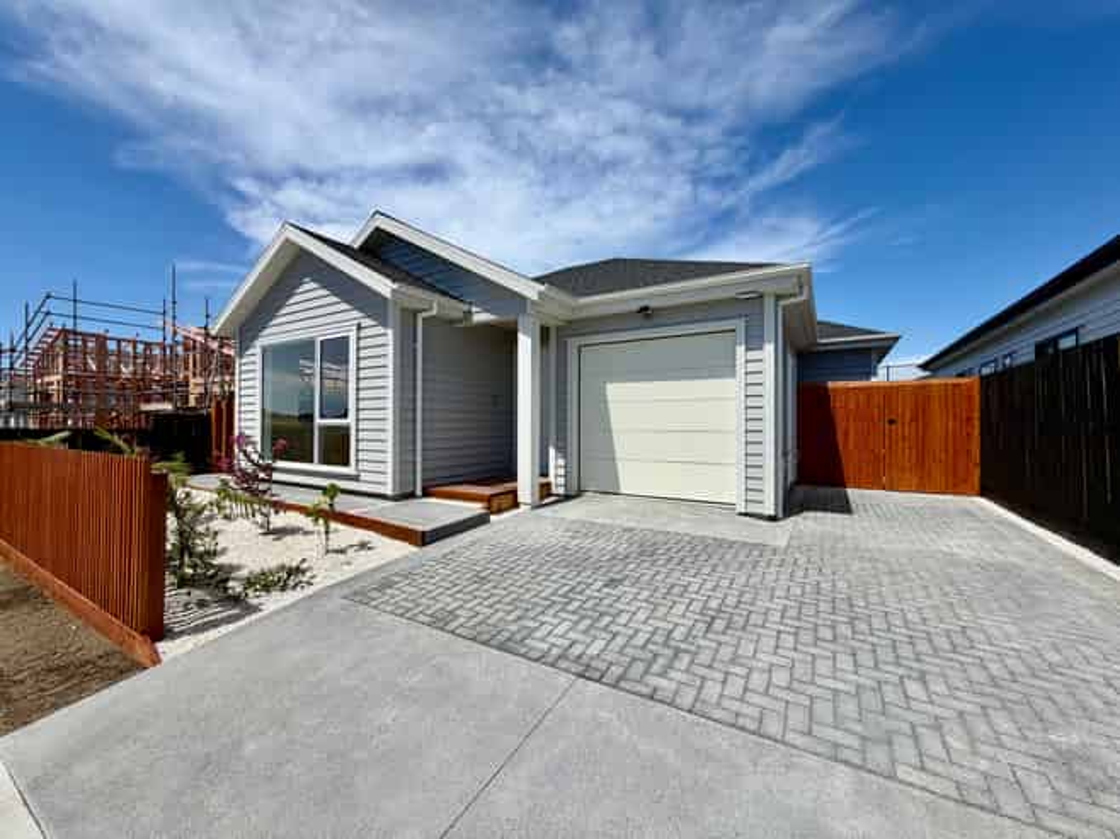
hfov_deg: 102.1
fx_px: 453
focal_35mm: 14
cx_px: 560
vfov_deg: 85.6
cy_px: 420
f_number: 2.2
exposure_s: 1/1368
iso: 20
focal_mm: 2.22
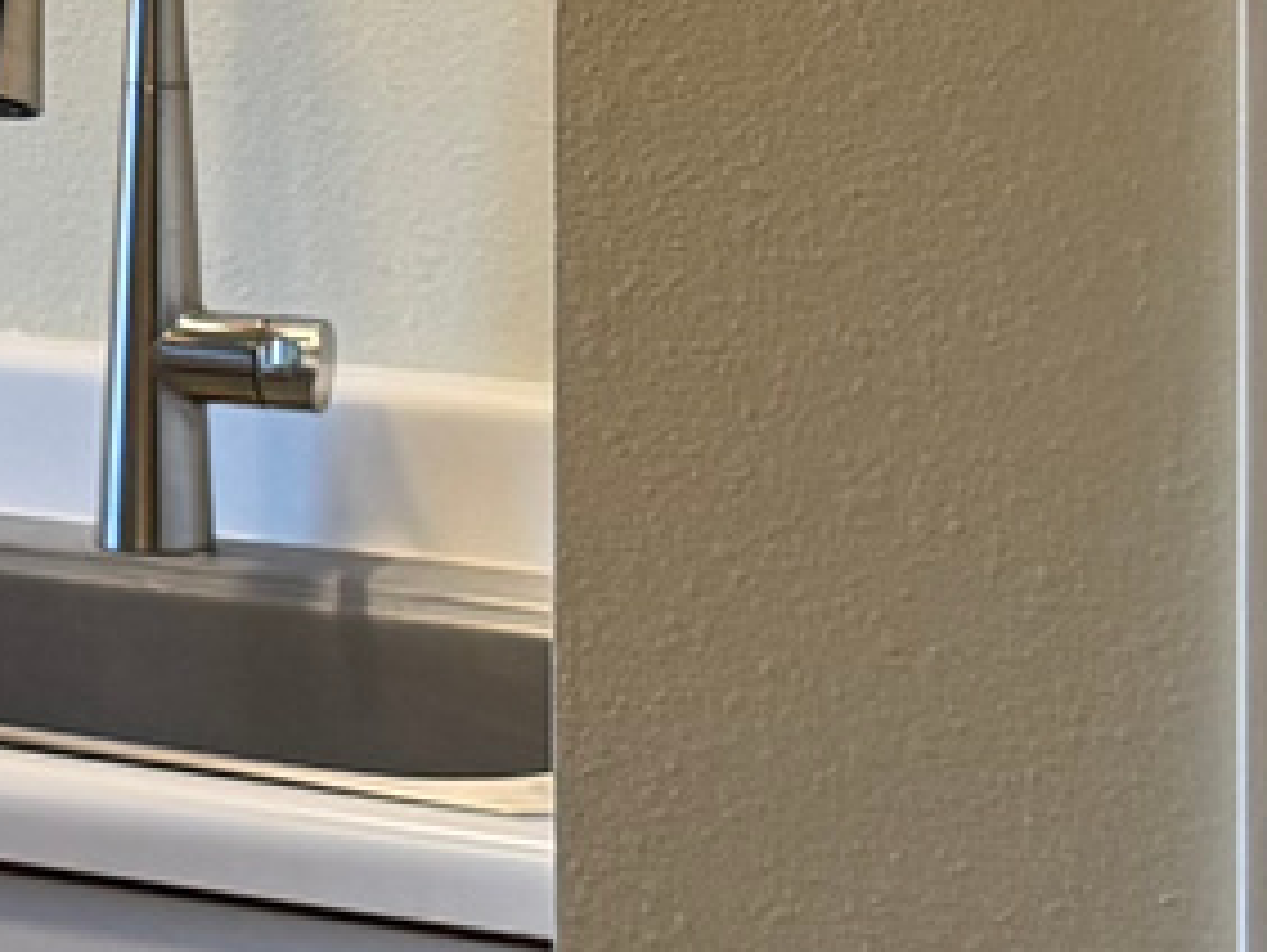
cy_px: -260
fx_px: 6374
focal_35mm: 174
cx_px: -1177
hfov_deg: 10.5
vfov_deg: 8.4
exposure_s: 1/120
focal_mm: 6.76
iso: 160
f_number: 1.78
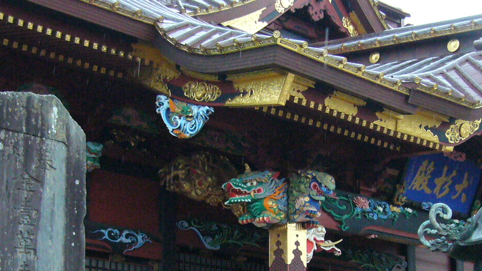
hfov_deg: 27.5
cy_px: 202
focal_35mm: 77
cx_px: 220
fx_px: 984
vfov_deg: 15.6
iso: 400
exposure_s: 1/160
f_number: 2.8
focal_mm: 5.8
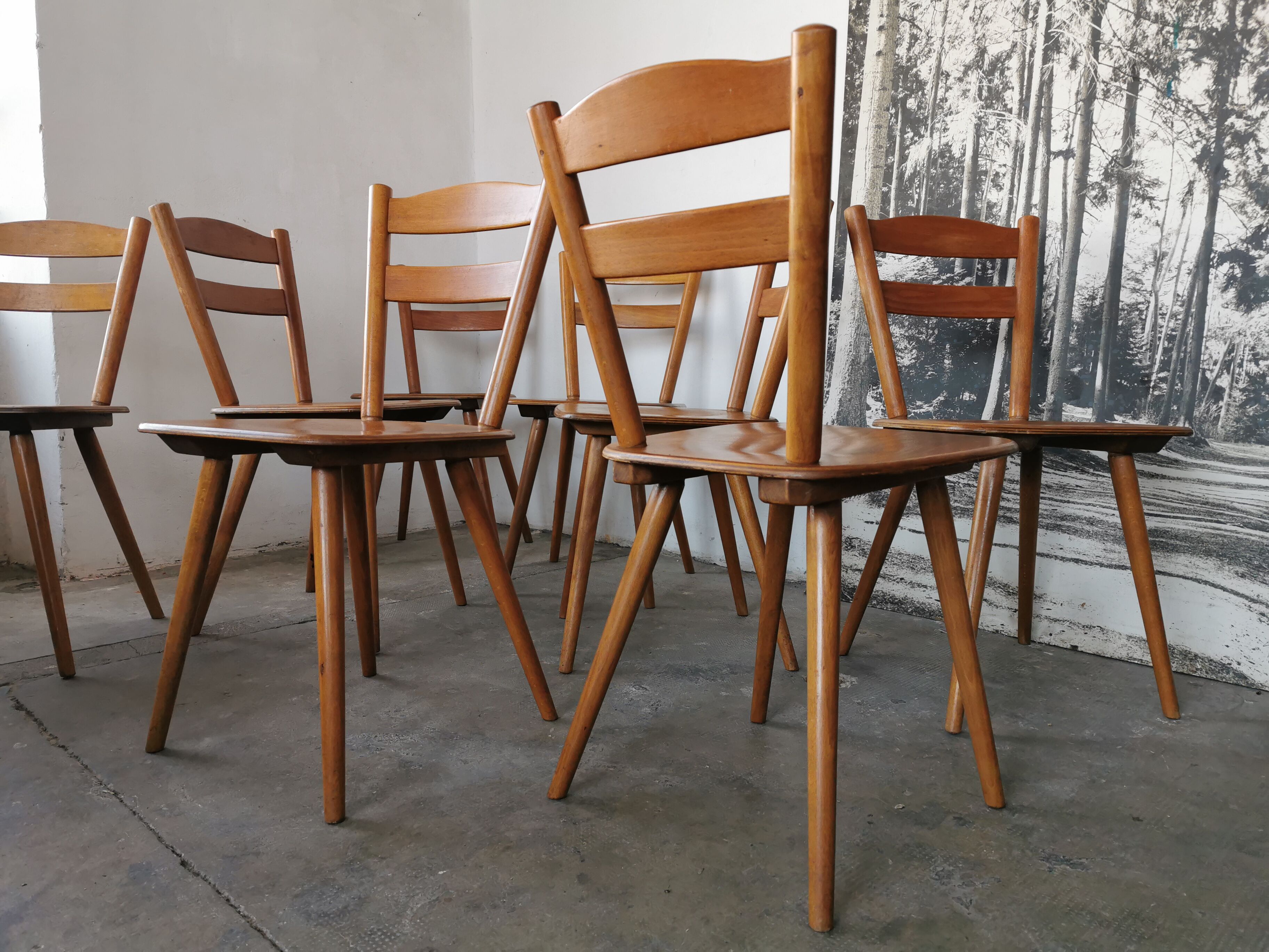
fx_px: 990
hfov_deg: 65.3
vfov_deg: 51.4
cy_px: 476
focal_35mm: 27
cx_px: 634
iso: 125
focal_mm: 5.56
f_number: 1.6
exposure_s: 1/120
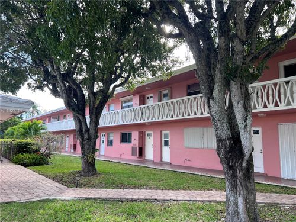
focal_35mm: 26
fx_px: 222
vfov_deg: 53.1
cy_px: 111
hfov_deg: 67.3
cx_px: 148
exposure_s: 1/628
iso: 50
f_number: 1.5
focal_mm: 5.7
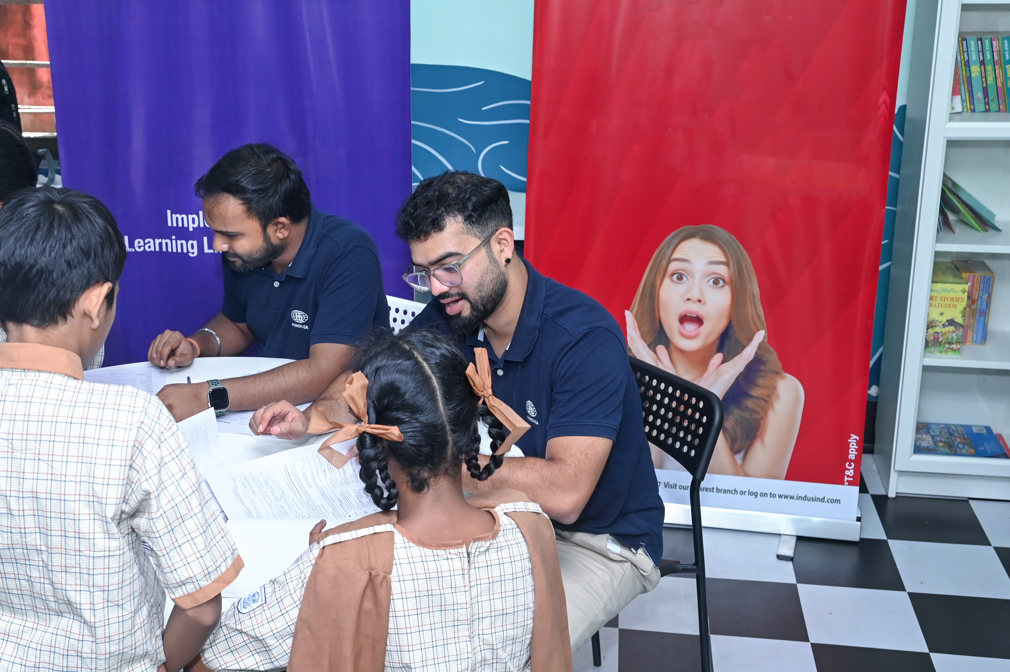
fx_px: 1368
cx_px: 287
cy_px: 285
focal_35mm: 49
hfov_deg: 39.7
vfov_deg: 27.6
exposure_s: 1/160
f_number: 5
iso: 1250
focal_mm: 30.5
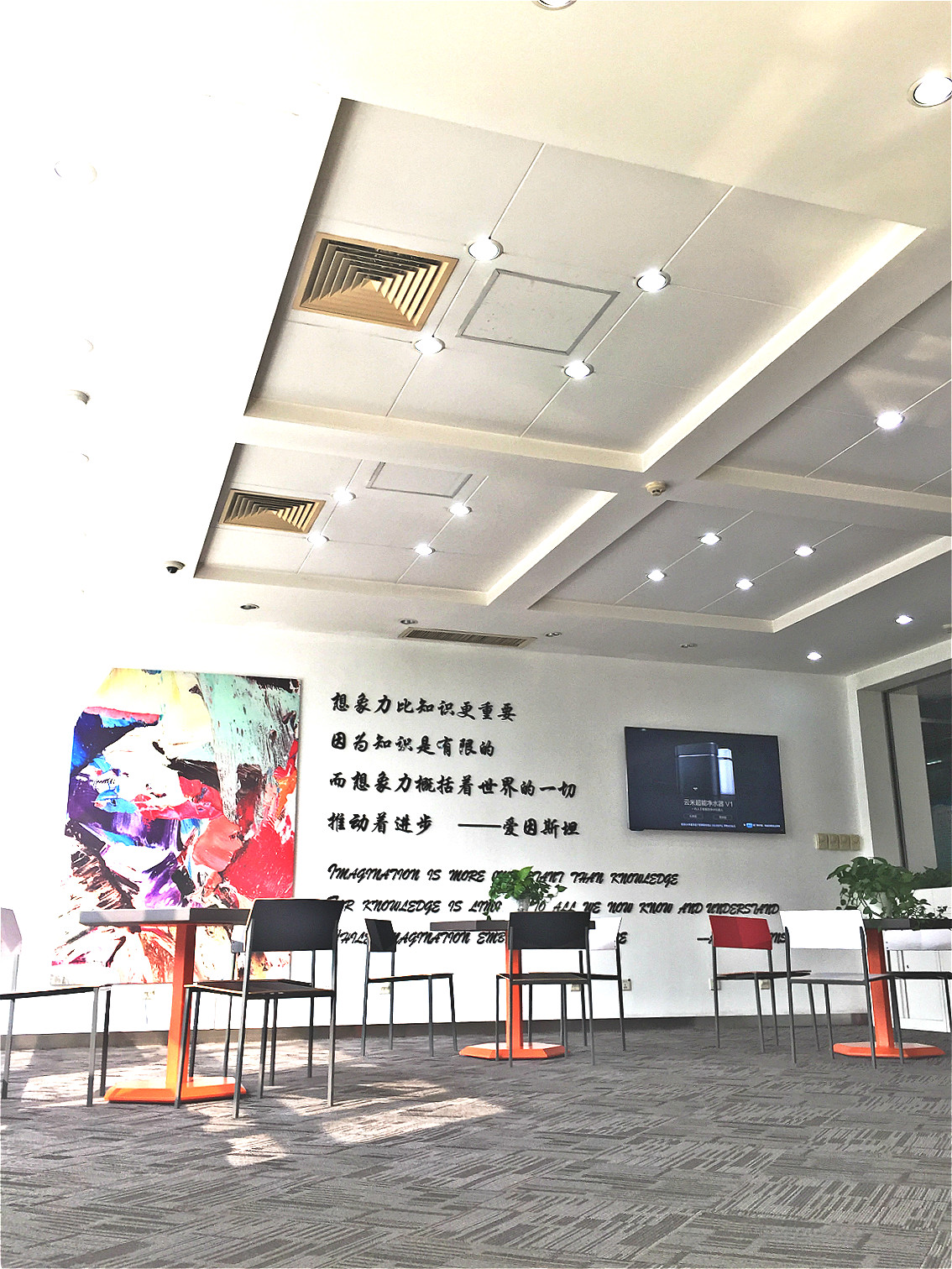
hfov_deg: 48.2
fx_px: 1063
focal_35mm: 29
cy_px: 634
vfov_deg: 61.7
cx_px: 476
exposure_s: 1/100
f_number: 2.2
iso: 40
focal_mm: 4.15
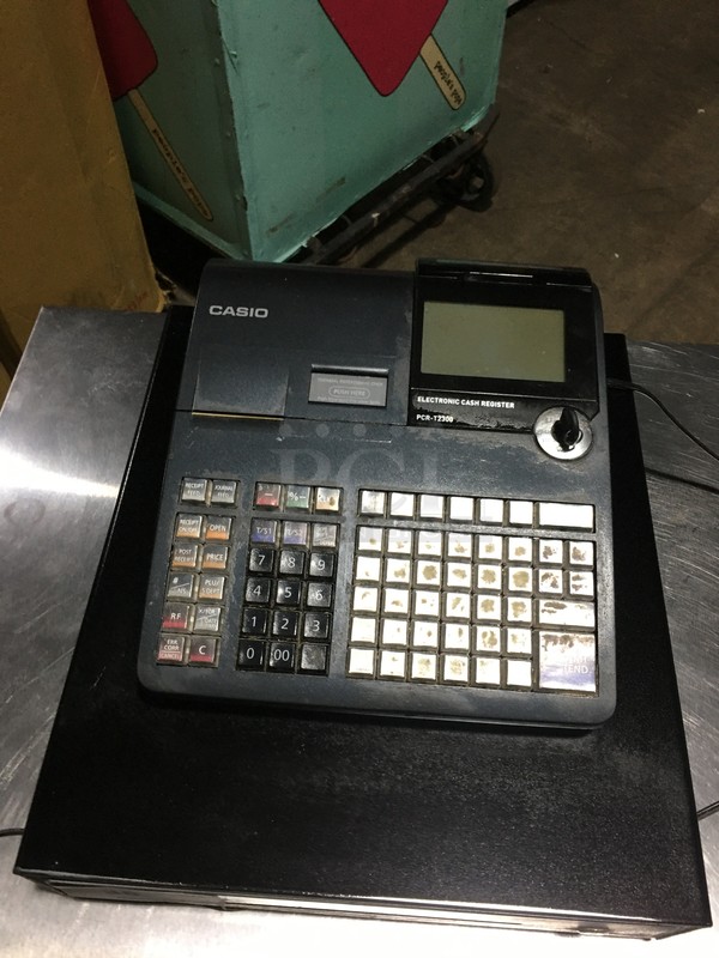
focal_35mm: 29
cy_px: 479
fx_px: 803
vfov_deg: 61.7
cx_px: 360
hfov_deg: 48.2
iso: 50
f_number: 2.2
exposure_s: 1/15
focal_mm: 4.15
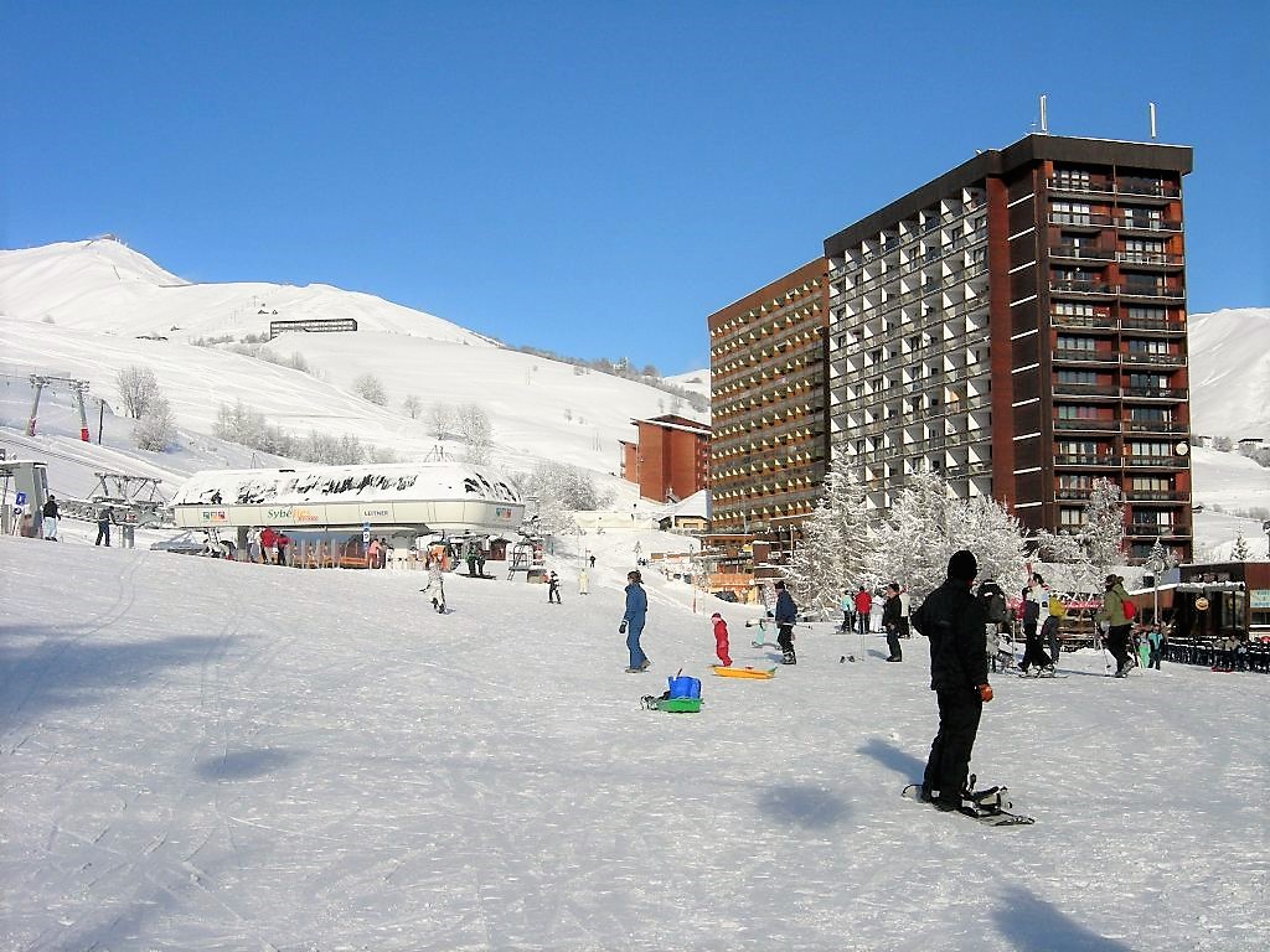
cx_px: 635
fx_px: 1614
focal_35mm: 44
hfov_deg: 42.9
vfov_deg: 32.9
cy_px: 476
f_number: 7.3
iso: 64
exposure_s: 1/570
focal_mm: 9.1
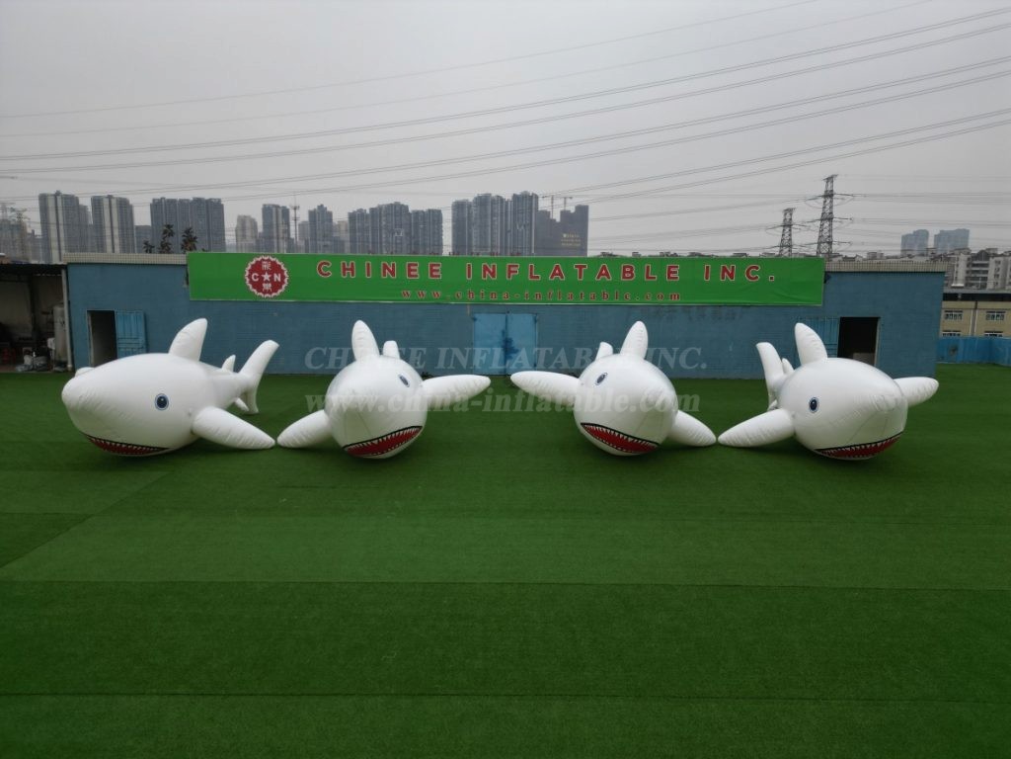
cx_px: 506
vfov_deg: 56.8
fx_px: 701
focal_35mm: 24
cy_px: 380
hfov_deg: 71.6
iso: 110
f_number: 1.7
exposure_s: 1/1000
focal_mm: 6.72
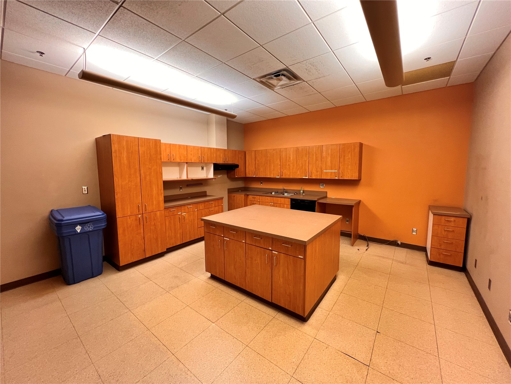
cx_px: 256
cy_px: 192
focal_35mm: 13
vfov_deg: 89.9
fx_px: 192
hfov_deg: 106.2
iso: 250
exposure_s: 1/60
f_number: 1.8
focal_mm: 1.57
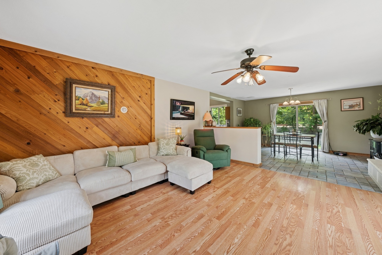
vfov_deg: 90.0
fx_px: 127
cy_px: 128
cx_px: 191
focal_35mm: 12
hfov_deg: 112.6
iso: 200
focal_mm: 12
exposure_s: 1/15
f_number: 8
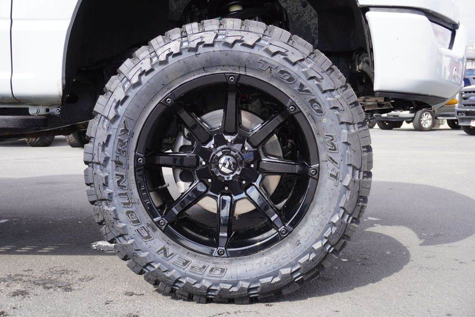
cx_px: 238
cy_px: 158
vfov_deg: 29.9
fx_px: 594
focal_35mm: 45
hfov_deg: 43.6
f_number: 8
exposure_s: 1/100
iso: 100
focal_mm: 30
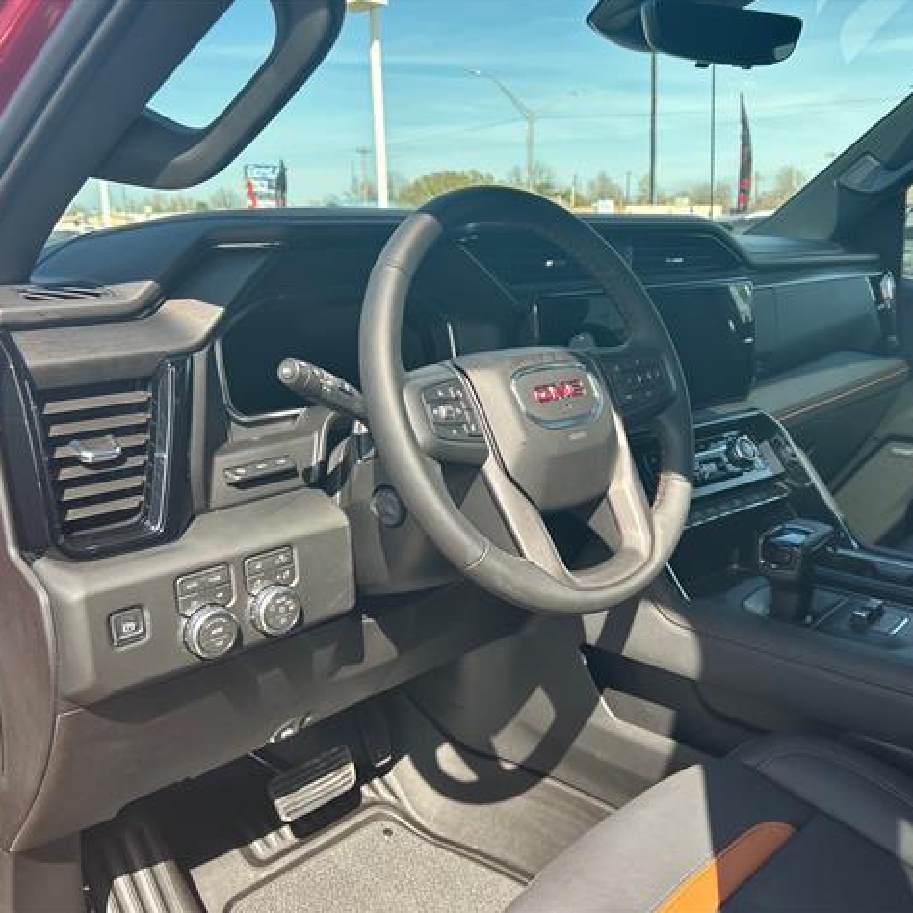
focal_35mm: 31
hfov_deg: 52.4
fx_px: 925
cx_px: 510
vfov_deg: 52.5
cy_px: 453
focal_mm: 5.7
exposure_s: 1/658
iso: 50
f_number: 1.5
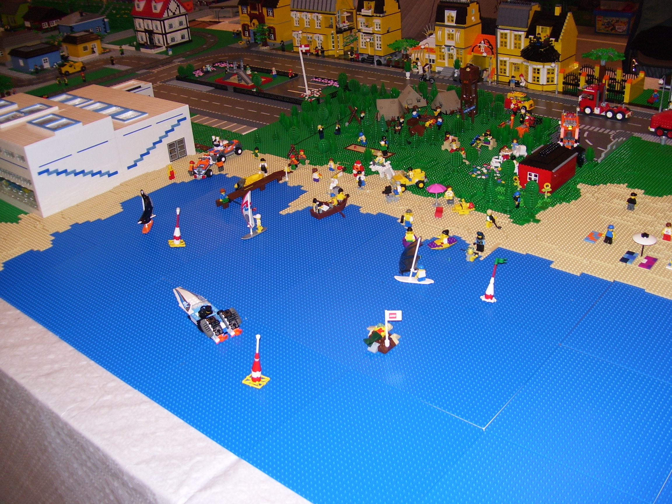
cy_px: 252
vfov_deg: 39.7
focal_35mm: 36
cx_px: 336
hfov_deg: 51.4
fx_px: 699
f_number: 2.7
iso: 80
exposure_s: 1/60
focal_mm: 6
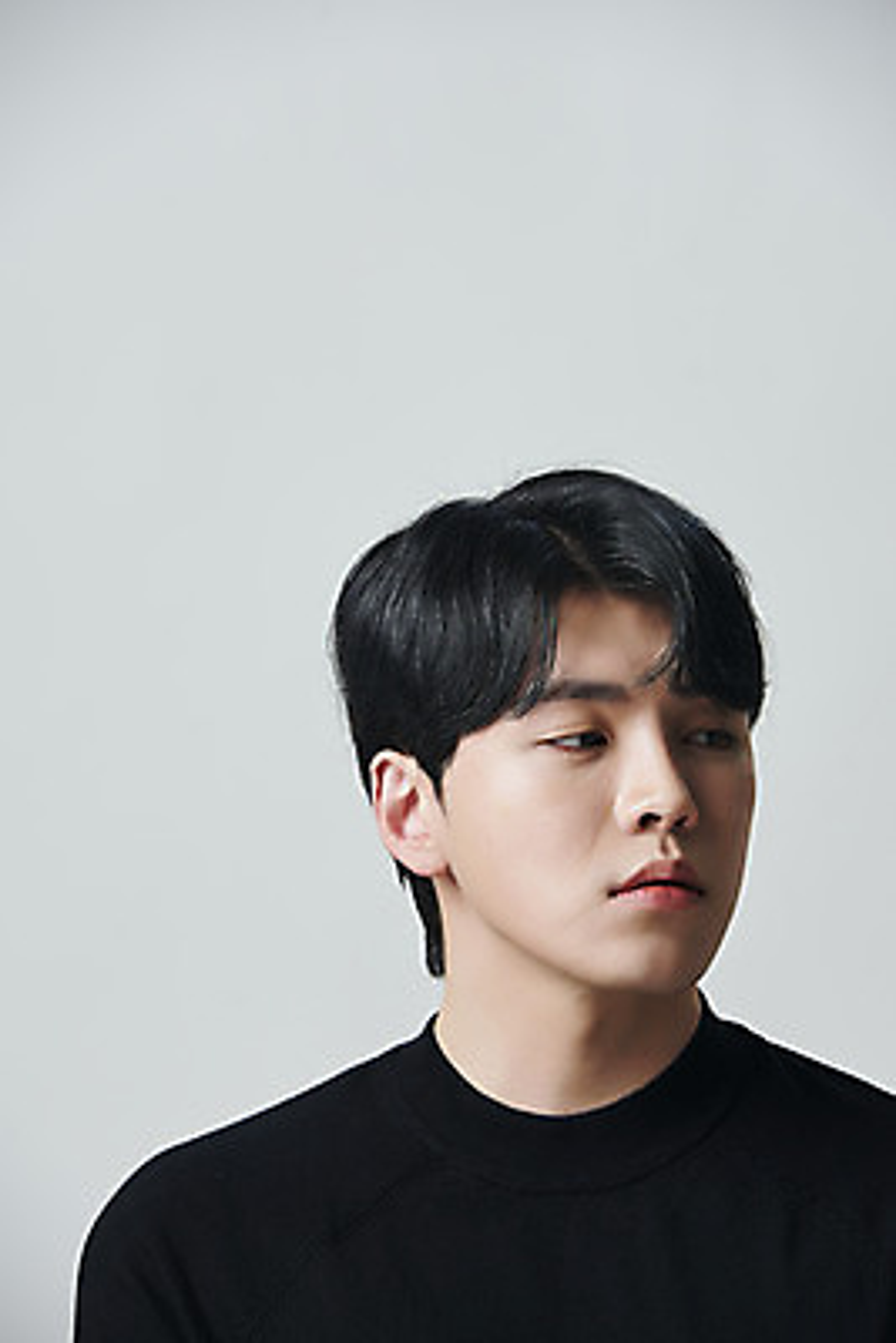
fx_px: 6714
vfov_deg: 11.4
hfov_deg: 7.6
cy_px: 672
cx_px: 448
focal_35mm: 180
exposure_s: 1/125
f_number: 7.1
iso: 64
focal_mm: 180
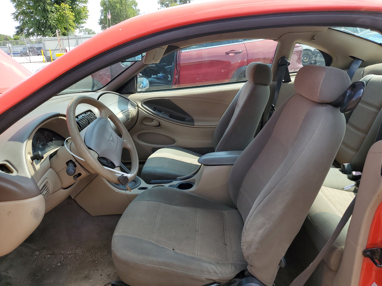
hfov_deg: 67.3
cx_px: 191
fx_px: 287
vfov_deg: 53.1
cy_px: 143
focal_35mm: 26
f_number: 1.5
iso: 50
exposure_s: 1/909
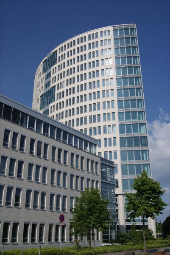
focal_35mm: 36
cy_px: 128
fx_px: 255
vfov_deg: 53.1
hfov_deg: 36.9
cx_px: 85
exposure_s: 1/320
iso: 100
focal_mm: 24
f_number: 10
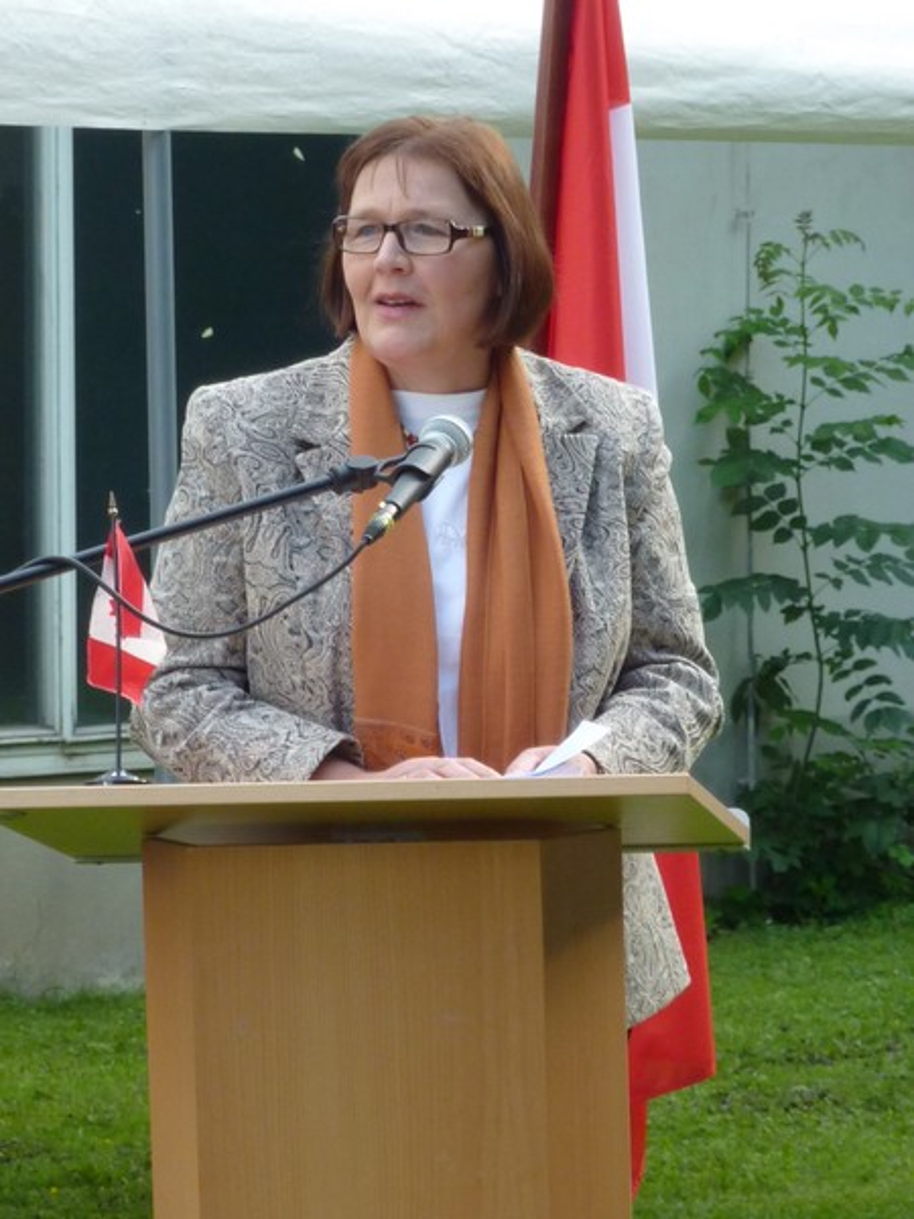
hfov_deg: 6.9
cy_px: 610
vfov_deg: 9.2
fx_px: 7534
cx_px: 457
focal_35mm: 214
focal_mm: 19.5
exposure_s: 1/125
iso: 160
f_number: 4.4
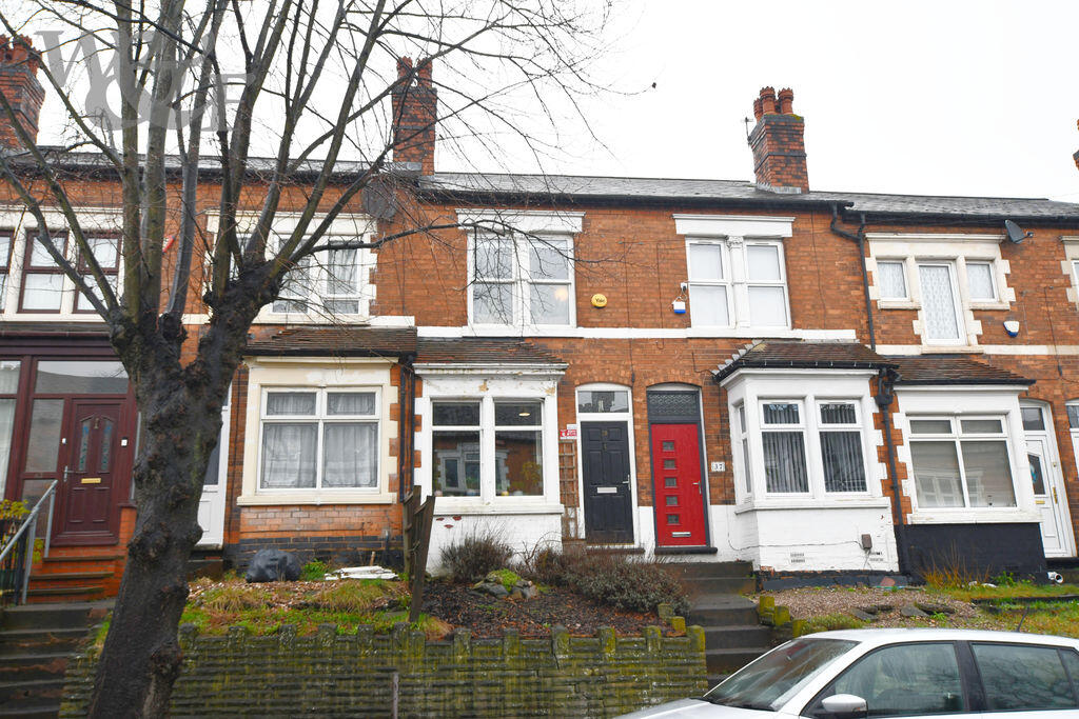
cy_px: 360
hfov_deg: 61.9
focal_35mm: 30
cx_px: 540
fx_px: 899
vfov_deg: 43.6
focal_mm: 20
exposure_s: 1/250
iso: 250
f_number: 5.6
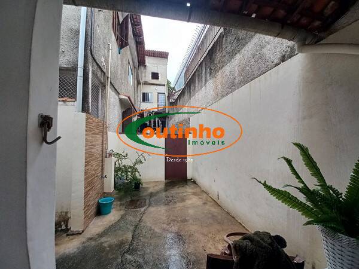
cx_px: 180
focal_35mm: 13
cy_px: 134
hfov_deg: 106.2
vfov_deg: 89.9
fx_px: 135
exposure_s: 1/120
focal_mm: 1.42
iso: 50
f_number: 2.2
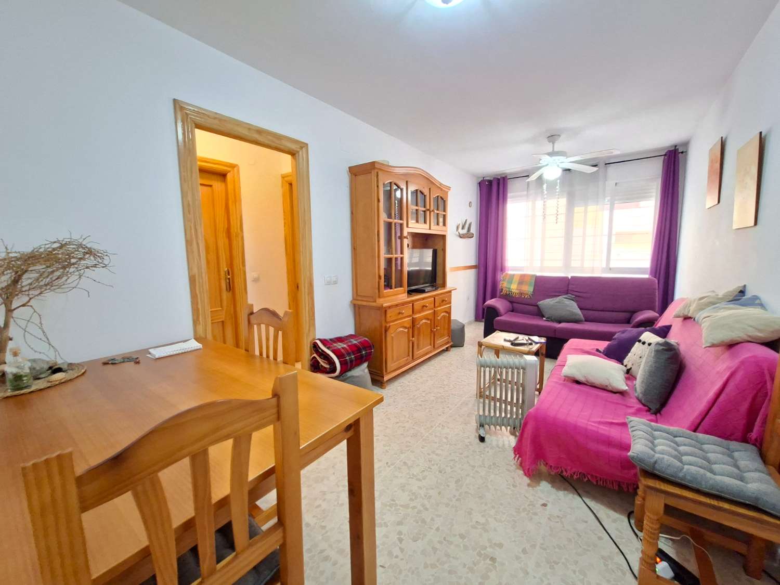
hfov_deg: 106.2
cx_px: 390
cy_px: 292
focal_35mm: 13
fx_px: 293
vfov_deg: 89.9
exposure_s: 1/20
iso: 500
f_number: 2.2
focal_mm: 1.74
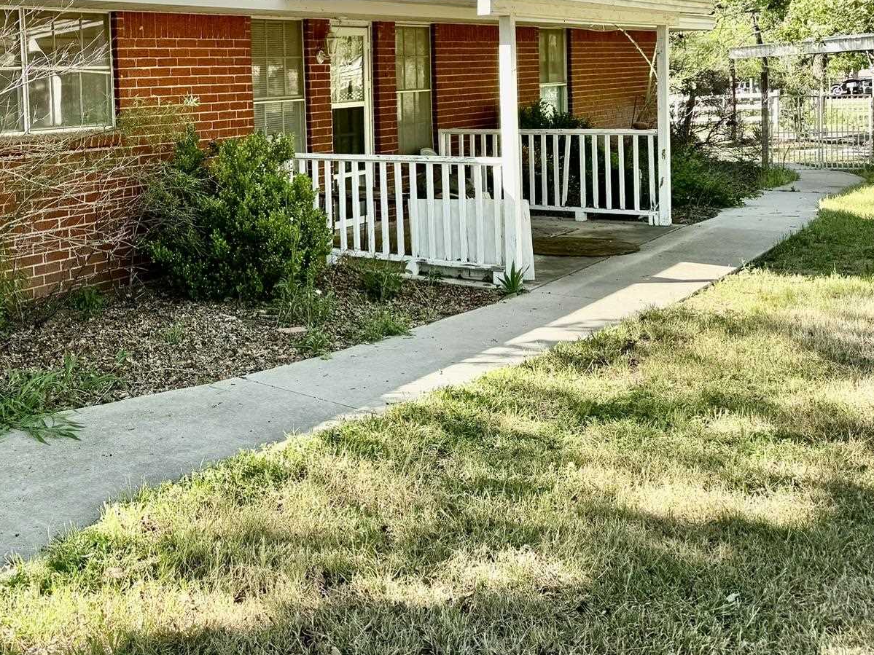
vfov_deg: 34.1
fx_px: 1035
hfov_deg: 43.2
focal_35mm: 41
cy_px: 135
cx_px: 149
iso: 80
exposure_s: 1/938
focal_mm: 6.86
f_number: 1.78
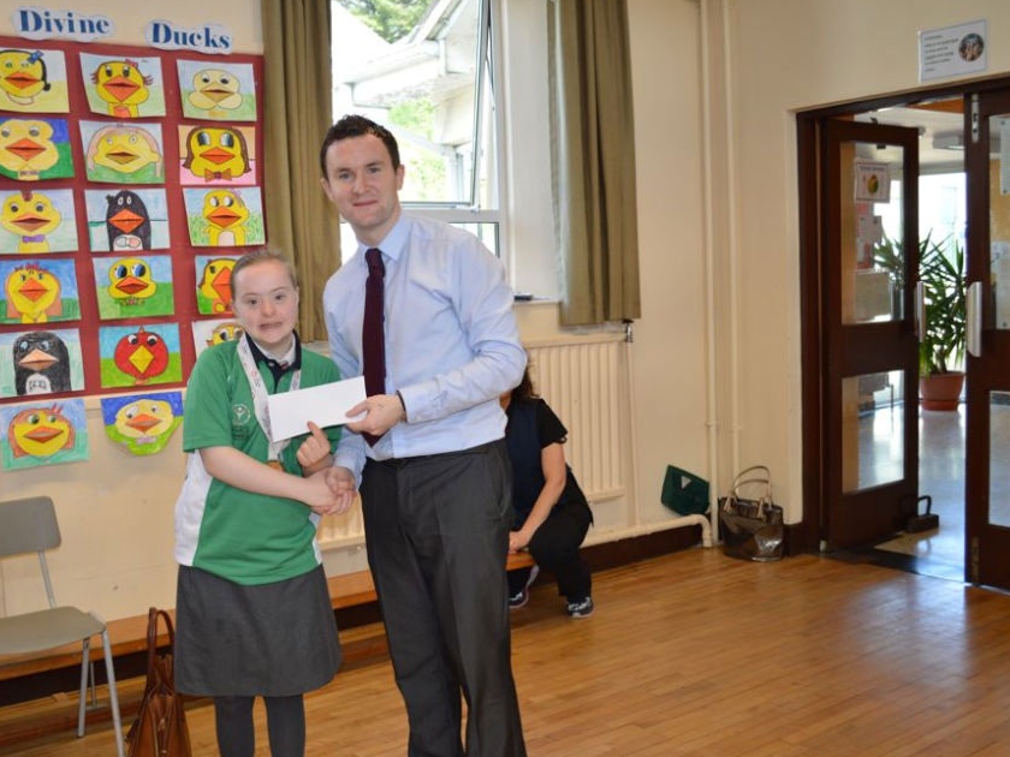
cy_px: 378
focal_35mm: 37
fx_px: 1080
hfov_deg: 50.0
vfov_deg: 38.7
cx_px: 427
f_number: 4
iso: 400
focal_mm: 22
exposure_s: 1/125
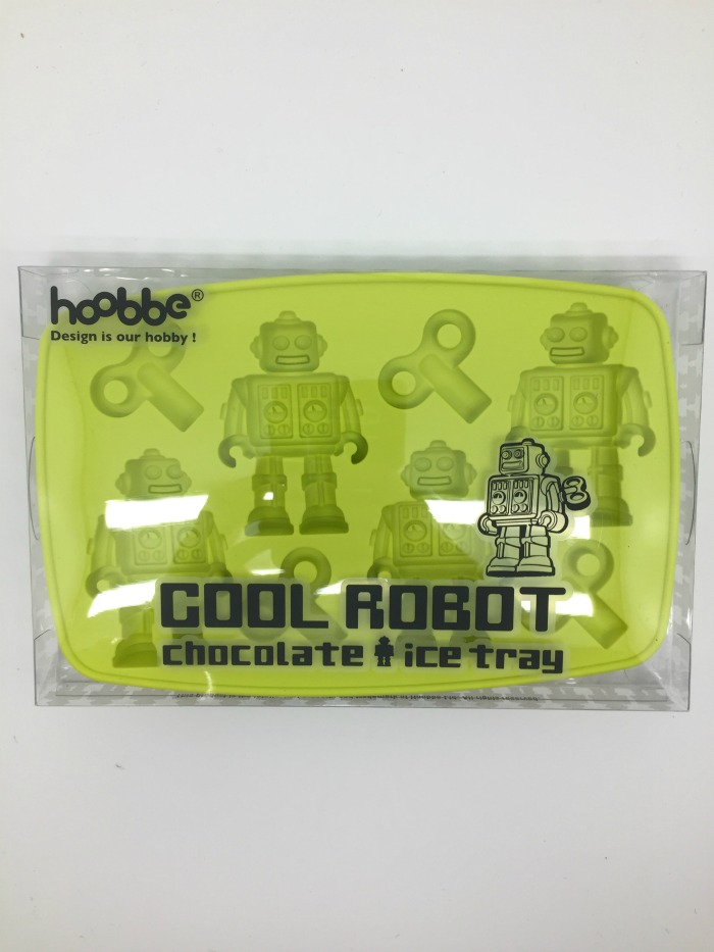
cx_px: 357
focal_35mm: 29
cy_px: 476
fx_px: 797
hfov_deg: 48.2
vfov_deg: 61.7
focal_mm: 4.15
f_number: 2.2
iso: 40
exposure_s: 1/100
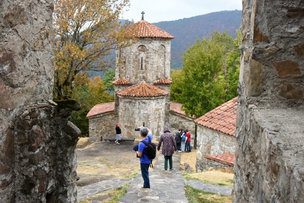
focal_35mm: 52
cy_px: 102
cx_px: 152
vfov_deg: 25.8
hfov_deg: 37.8
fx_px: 444
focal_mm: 35
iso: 200
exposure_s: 1/400
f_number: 7.1
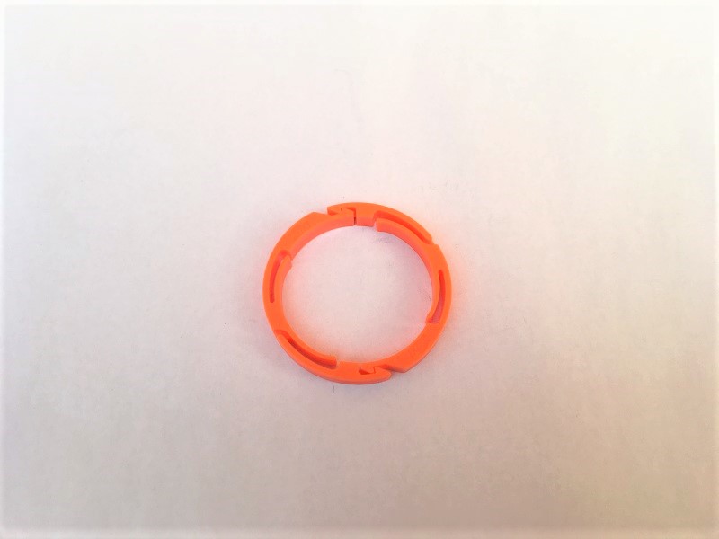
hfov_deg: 61.7
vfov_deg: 48.2
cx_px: 360
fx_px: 602
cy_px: 270
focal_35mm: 29
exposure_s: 1/50
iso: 32
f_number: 2.2
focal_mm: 4.15
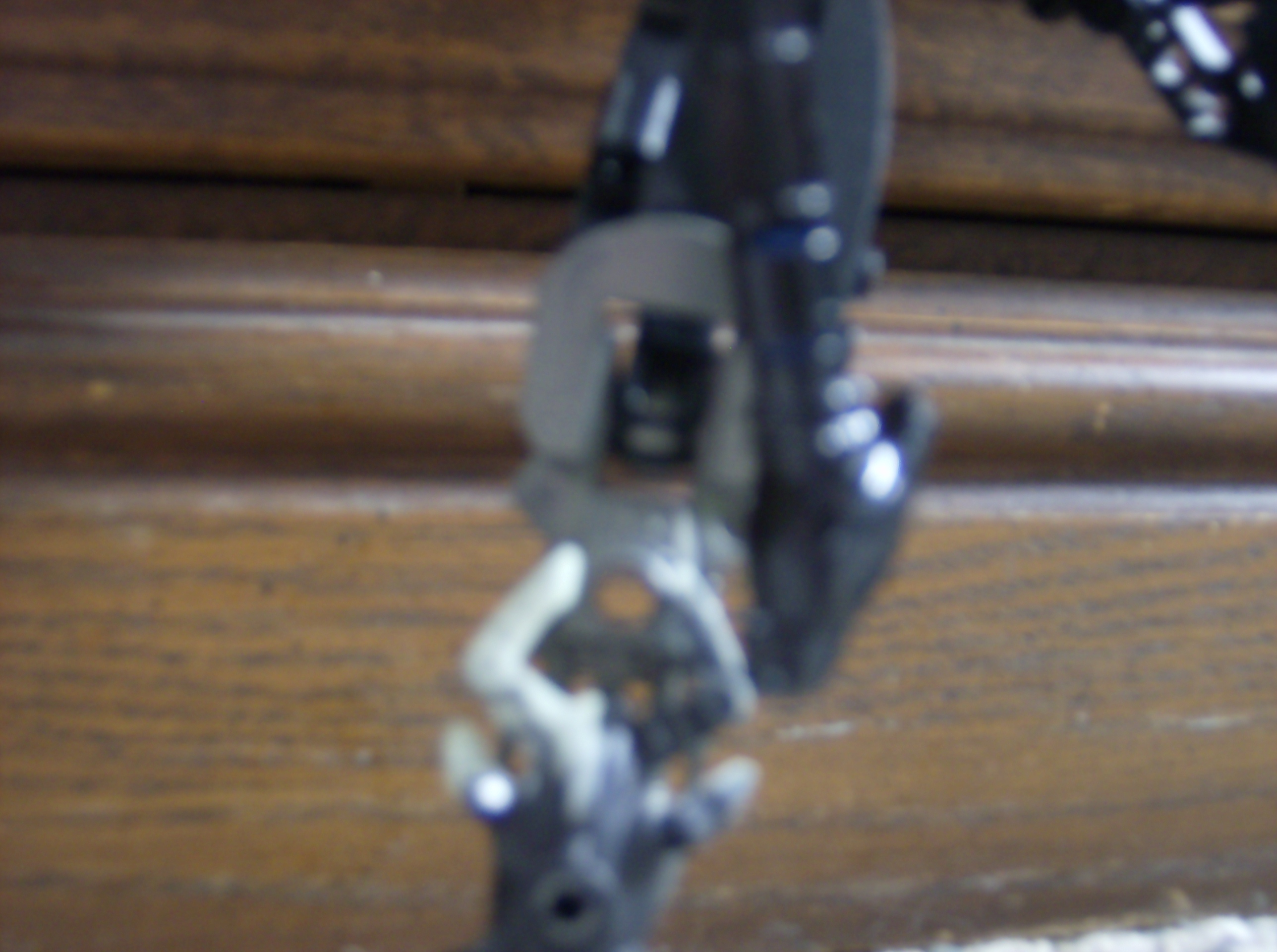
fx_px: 1693
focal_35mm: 46
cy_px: 476
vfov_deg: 31.4
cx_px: 638
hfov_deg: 41.3
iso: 200
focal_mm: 7.7
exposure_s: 1/1.35
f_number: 3.1
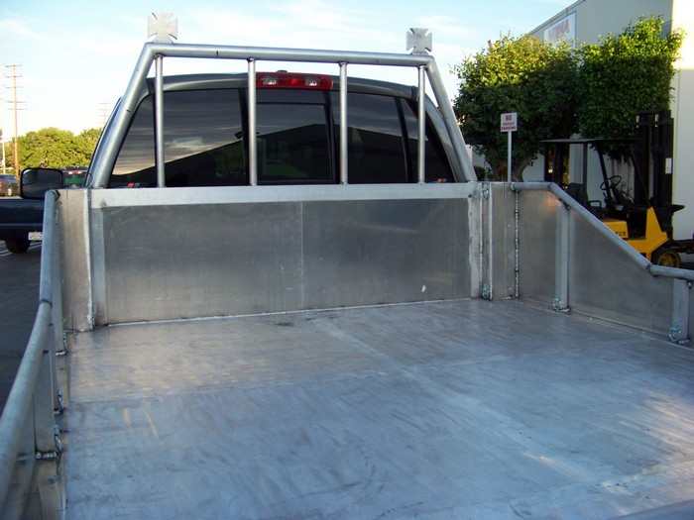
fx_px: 722
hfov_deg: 51.4
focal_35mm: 36
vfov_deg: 39.7
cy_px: 260
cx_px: 347
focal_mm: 5.85
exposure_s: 1/320
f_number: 2.8
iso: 72
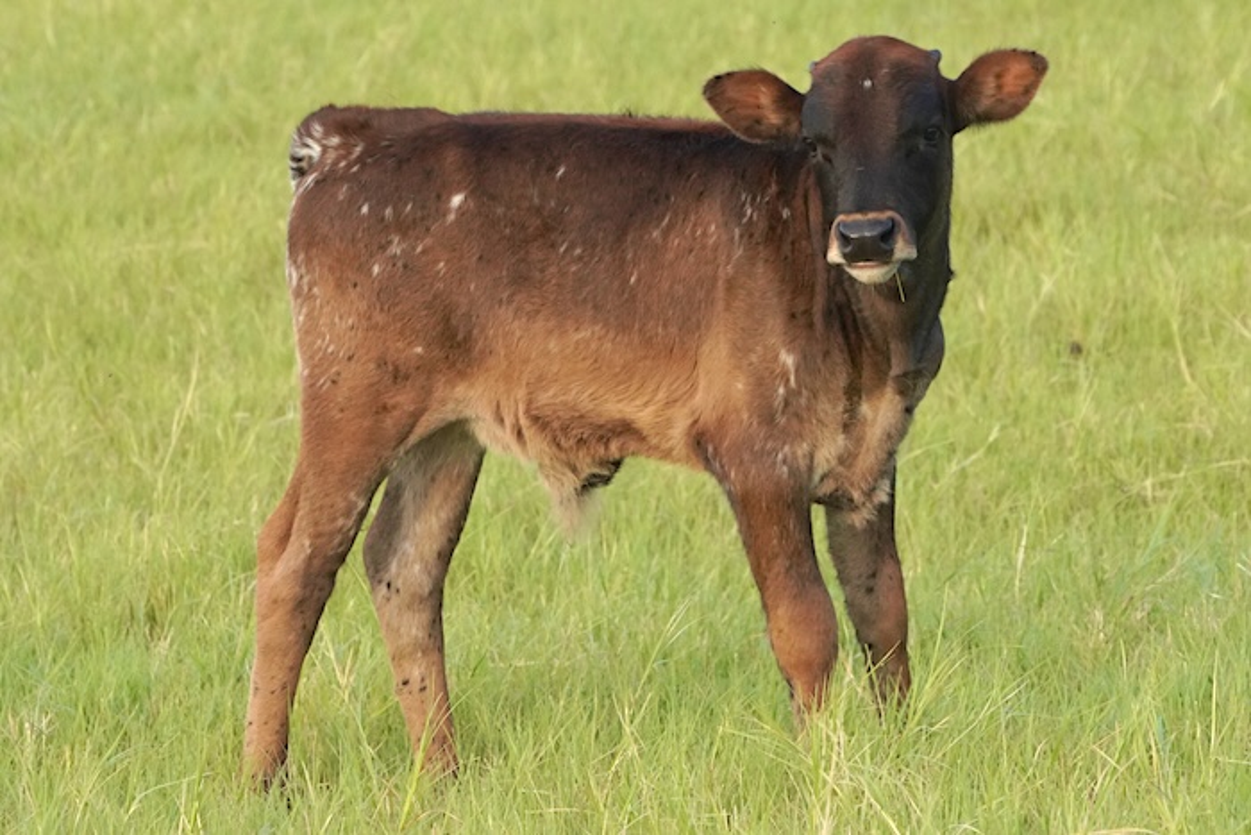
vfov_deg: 6.4
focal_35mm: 216
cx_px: 626
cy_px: 418
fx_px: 7507
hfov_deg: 9.5
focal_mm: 144
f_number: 10
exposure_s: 1/640
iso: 2000
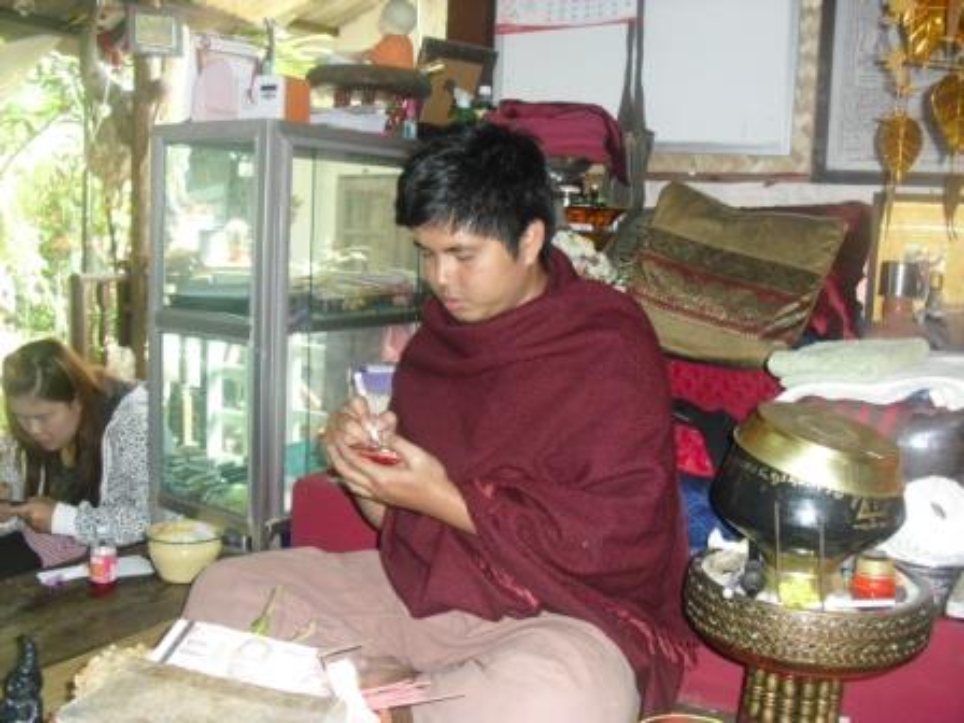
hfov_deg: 51.4
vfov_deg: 39.7
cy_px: 362
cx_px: 482
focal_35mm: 36
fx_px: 1003
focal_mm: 6.3
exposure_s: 1/100
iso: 200
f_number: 3.1
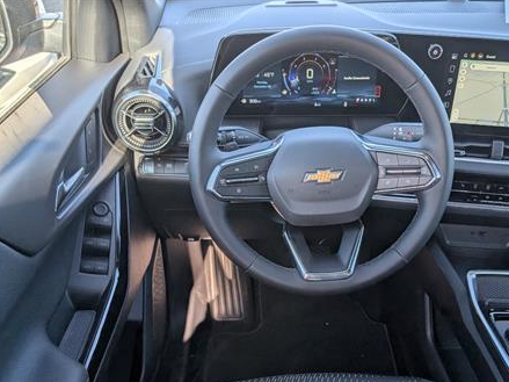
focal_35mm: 35
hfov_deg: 52.3
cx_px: 304
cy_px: 275
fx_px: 515
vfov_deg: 39.8
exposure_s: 1/714
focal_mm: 6.9
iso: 23
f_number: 1.68
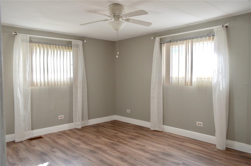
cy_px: 83
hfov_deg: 67.5
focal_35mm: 27
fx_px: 188
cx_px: 126
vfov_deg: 47.7
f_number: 5.6
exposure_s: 1/125
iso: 400
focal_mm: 18
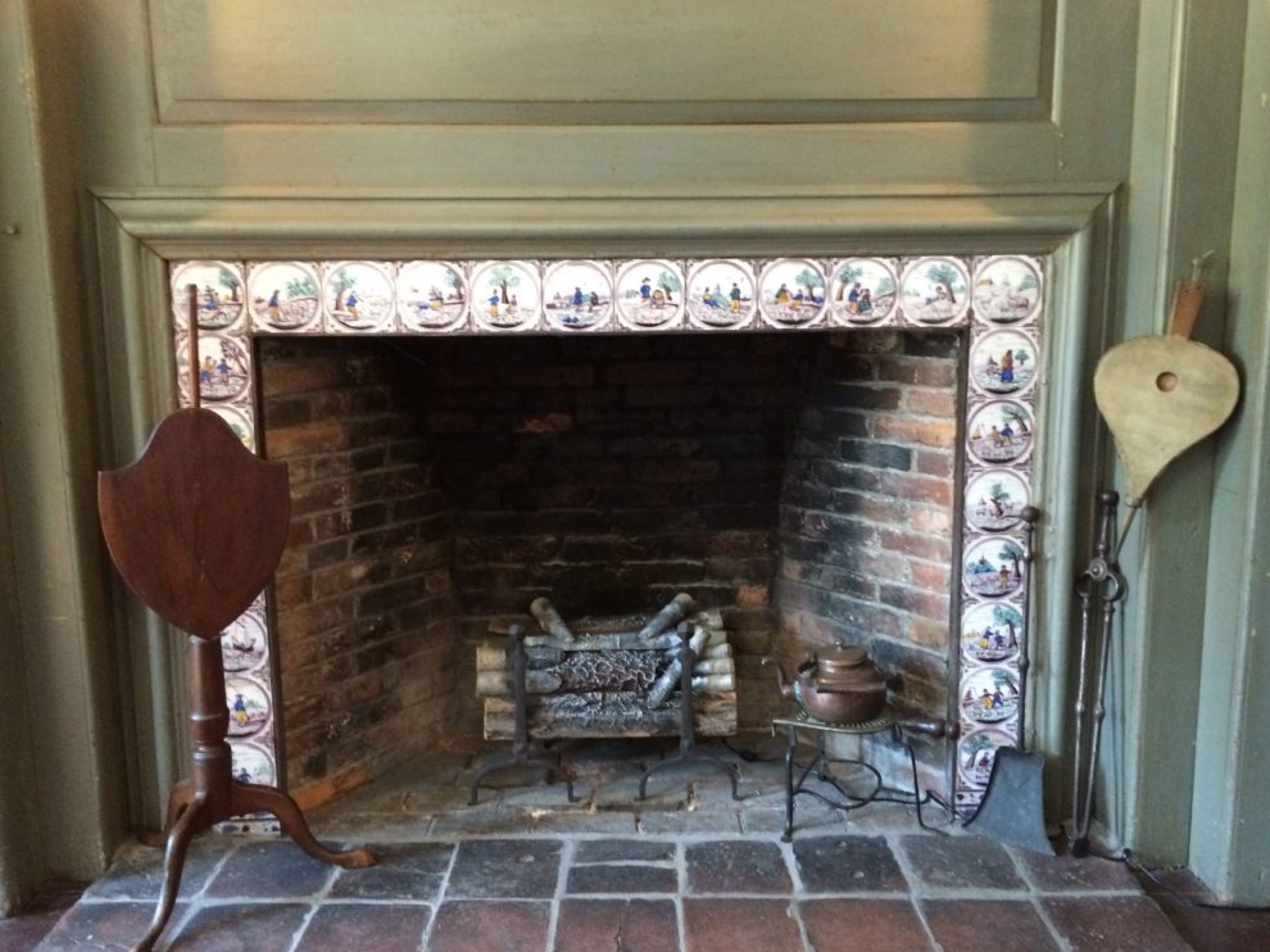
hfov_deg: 60.0
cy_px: 472
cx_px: 648
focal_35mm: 30
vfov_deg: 46.8
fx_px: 1100
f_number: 2.2
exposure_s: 1/15
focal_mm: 4.15
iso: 320
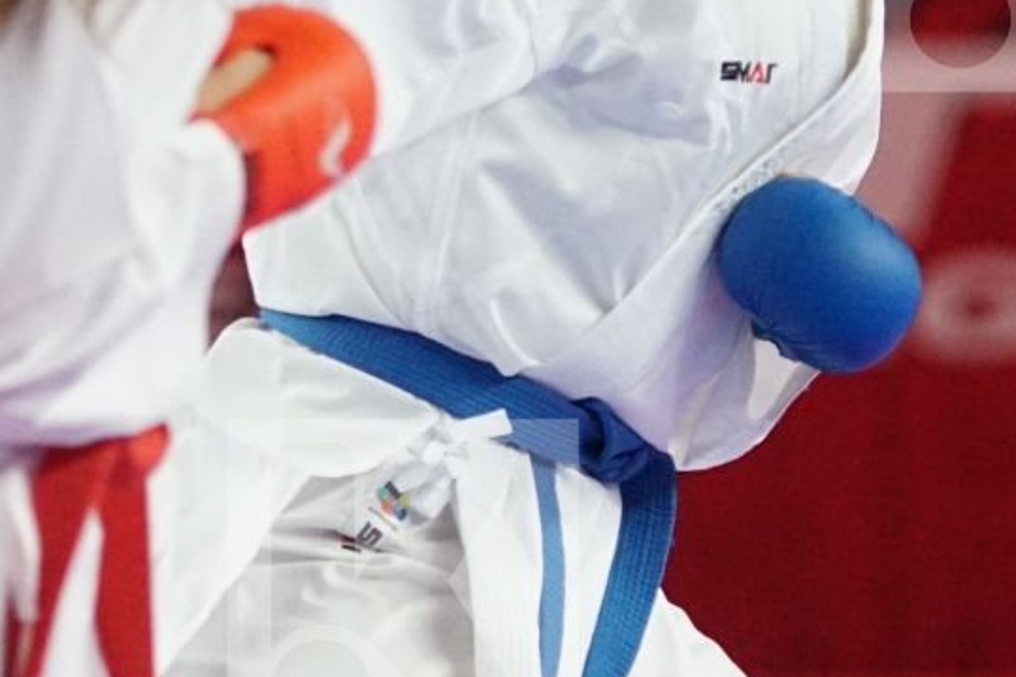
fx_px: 21215
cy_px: -79
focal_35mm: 752
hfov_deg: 2.7
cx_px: 403
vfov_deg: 1.8
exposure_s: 1/2000
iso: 3200
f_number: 2.8
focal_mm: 150
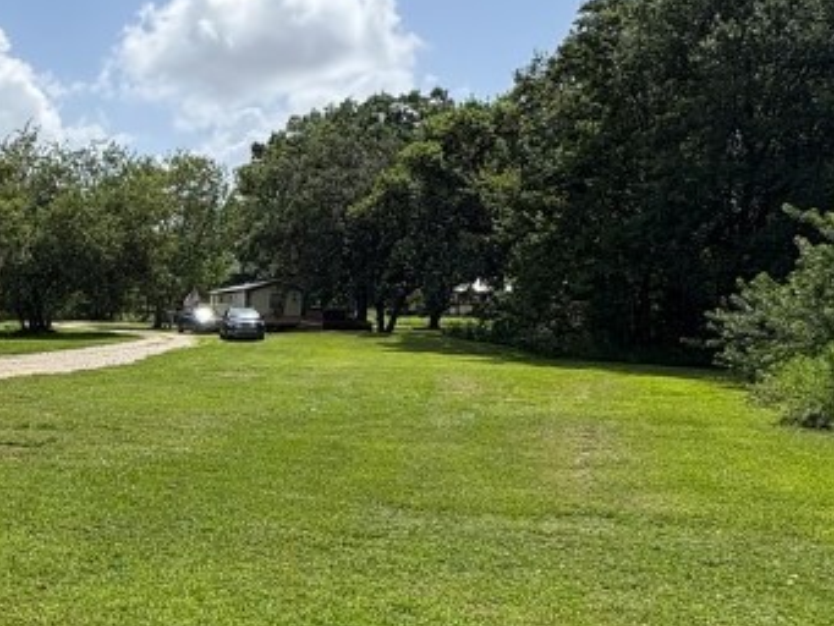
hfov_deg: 38.1
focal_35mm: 42
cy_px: 440
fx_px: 1012
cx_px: -56
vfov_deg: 33.9
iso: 50
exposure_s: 1/2146
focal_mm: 2.22
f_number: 2.2
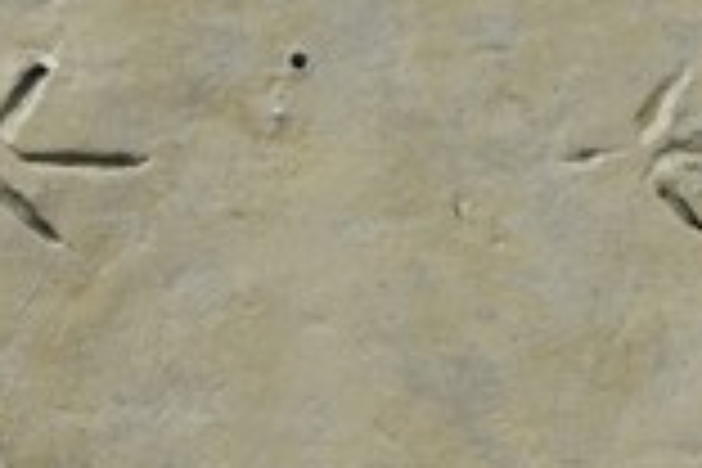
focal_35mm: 113
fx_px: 2203
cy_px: 126
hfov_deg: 17.8
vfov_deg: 12.1
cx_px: 637
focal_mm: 28
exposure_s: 1/250
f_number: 7.6
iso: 100
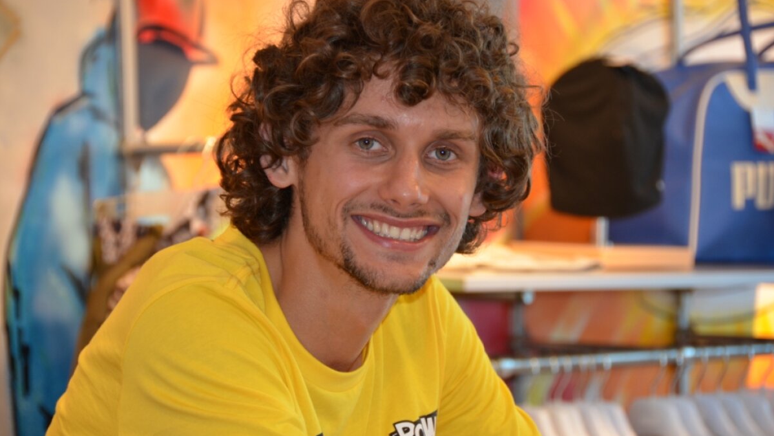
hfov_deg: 12.2
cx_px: 387
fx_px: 3612
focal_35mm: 176
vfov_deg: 6.9
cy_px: 202
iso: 500
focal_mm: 112
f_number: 5.3
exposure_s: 1/60
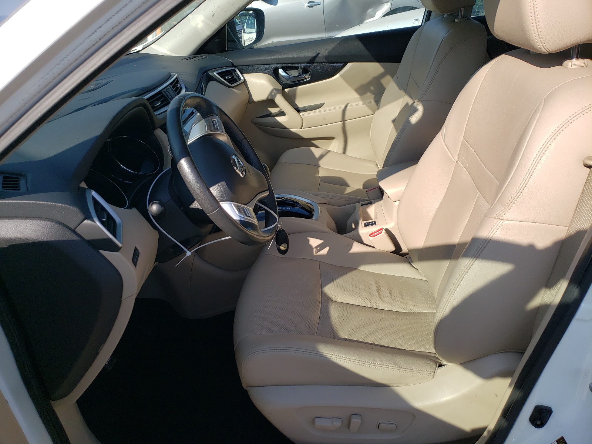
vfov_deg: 53.1
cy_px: 222
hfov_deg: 67.3
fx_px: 445
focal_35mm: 26
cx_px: 296
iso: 50
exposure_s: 1/2000
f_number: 1.5
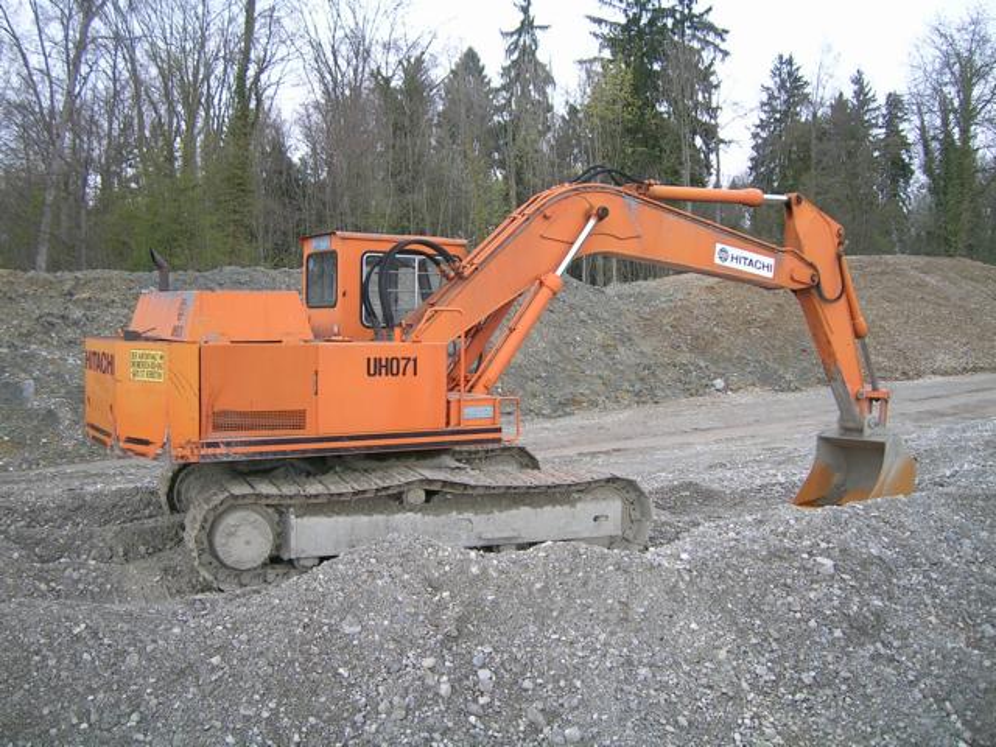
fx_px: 1007
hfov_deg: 52.6
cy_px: 374
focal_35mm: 35
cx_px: 498
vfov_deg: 40.7
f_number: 2.8
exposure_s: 1/104
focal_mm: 5.4
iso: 50
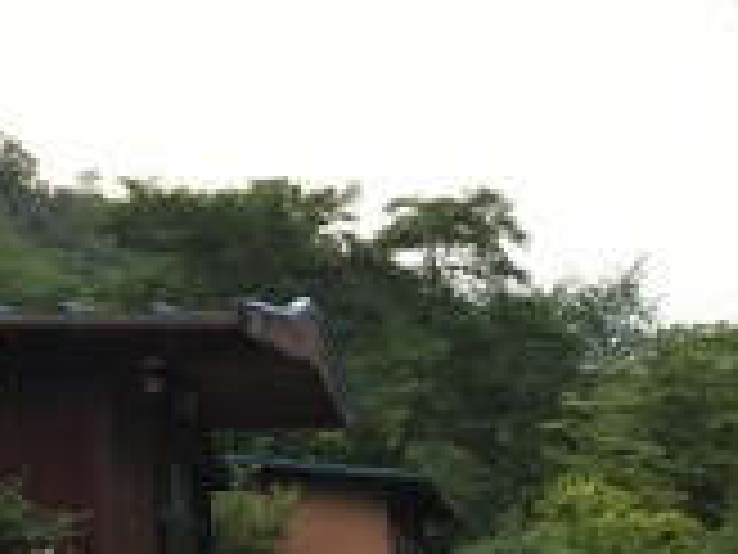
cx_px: 306
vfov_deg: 18.4
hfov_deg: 25.6
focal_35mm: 76
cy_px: 651
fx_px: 1620
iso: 40
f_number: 2.2
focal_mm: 4.15
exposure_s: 1/30
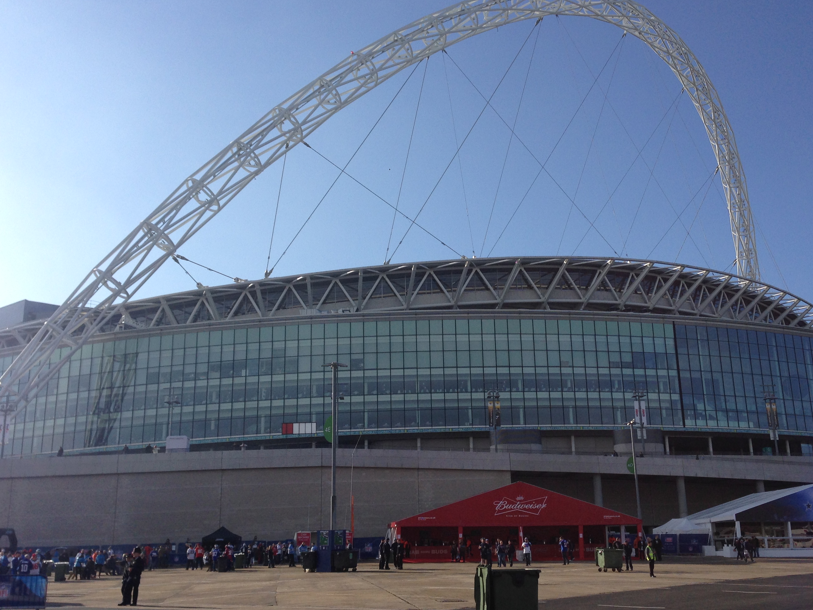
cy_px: 312
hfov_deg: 45.7
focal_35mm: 41
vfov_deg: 35.1
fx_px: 963
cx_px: 464
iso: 50
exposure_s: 1/2008
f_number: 2.4
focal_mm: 4.12
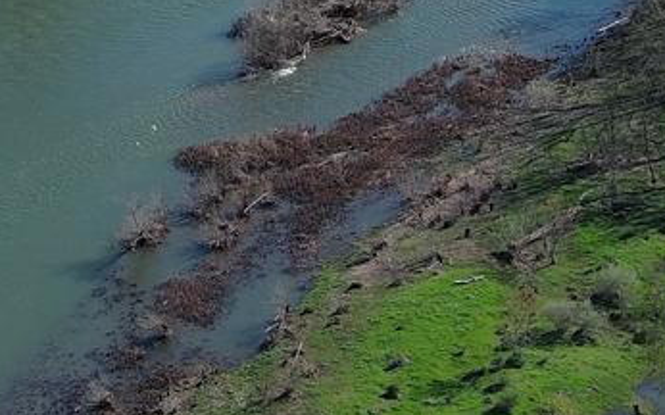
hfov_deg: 11.9
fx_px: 3171
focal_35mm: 175
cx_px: 106
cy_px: -203
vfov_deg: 7.4
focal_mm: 10.57
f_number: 2.8
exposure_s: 1/936
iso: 100
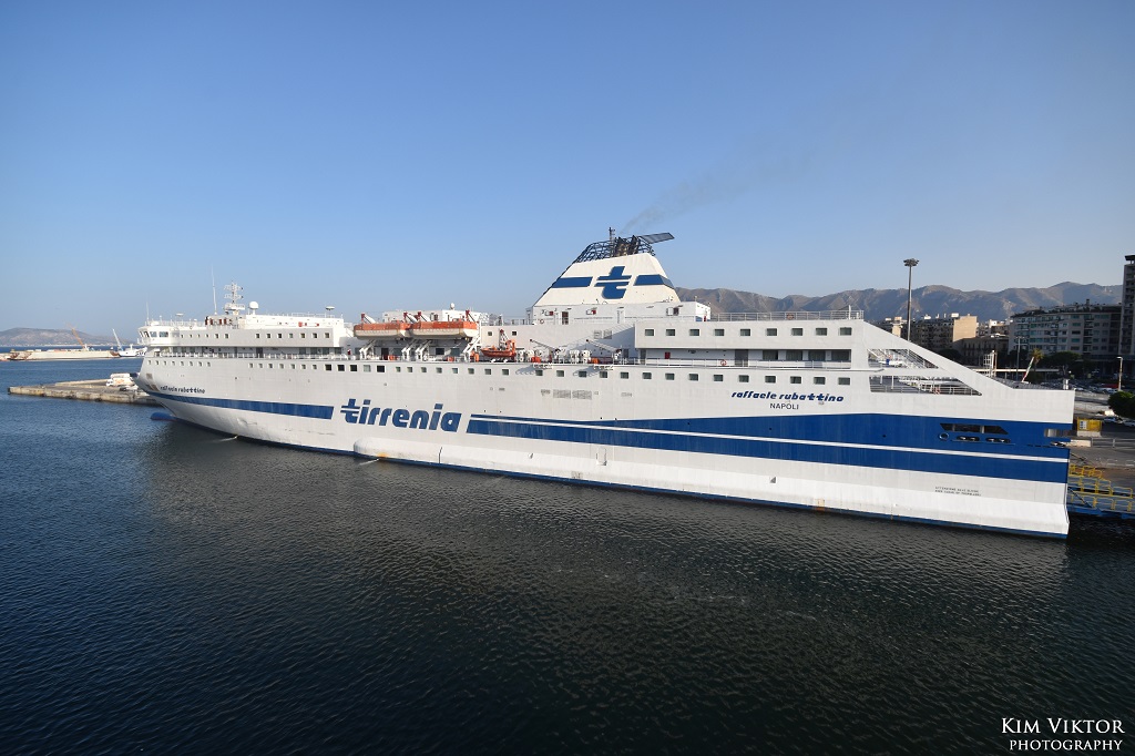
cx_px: 568
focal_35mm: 30
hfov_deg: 61.9
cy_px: 378
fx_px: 945
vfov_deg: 43.6
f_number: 11
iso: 200
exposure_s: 1/500
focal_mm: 20
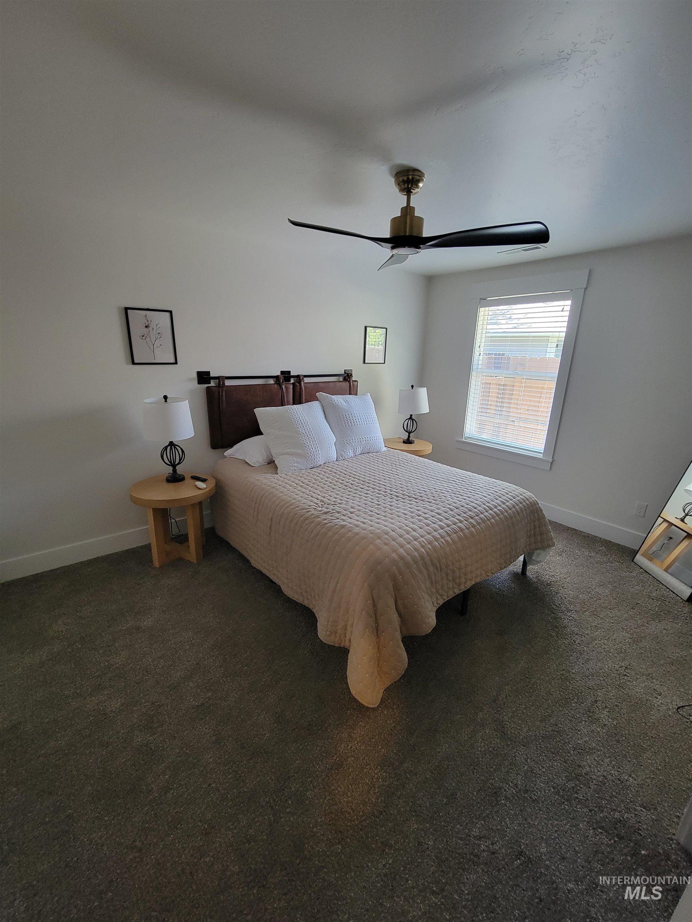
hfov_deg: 89.9
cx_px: 346
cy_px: 461
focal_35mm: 13
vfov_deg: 106.2
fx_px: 347
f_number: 2.2
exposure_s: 1/60
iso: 400
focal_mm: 2.2
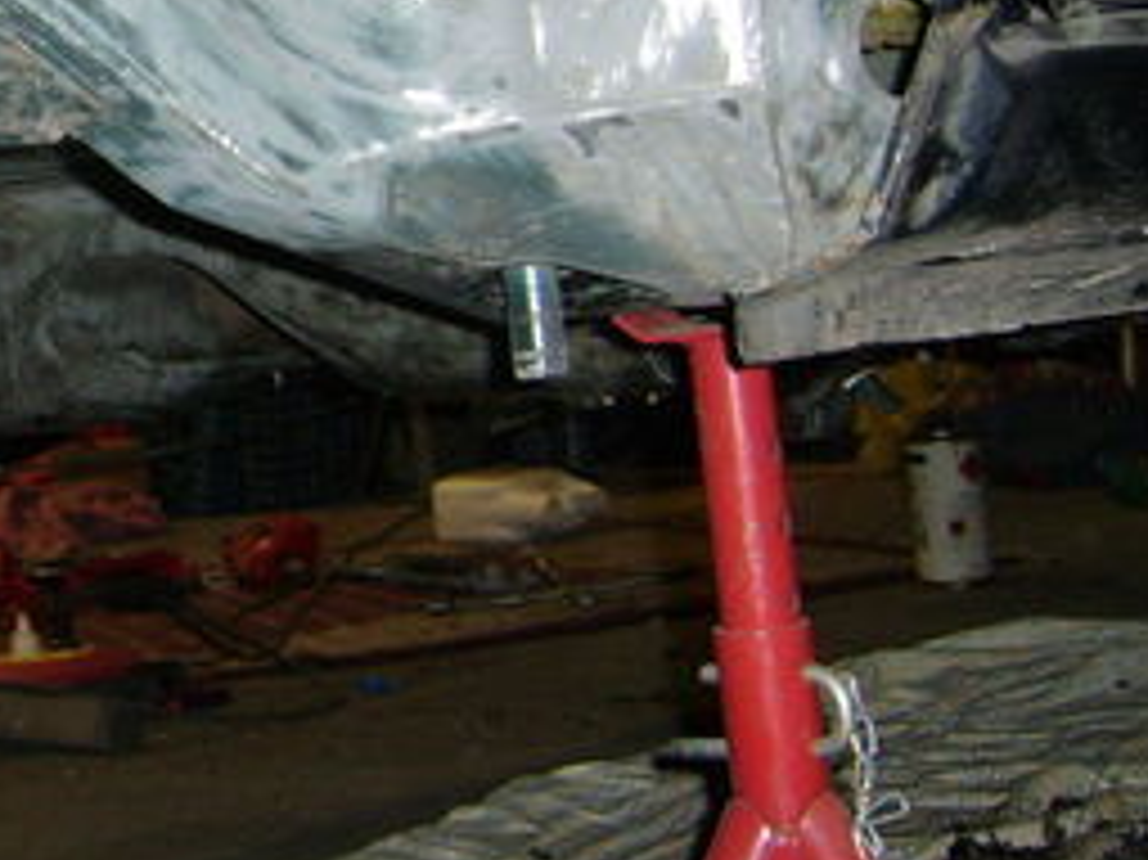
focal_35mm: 88
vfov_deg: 16.6
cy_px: 90
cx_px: -194
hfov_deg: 20.9
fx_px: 2917
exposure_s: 1/30
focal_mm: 5.95
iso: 142
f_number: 2.8
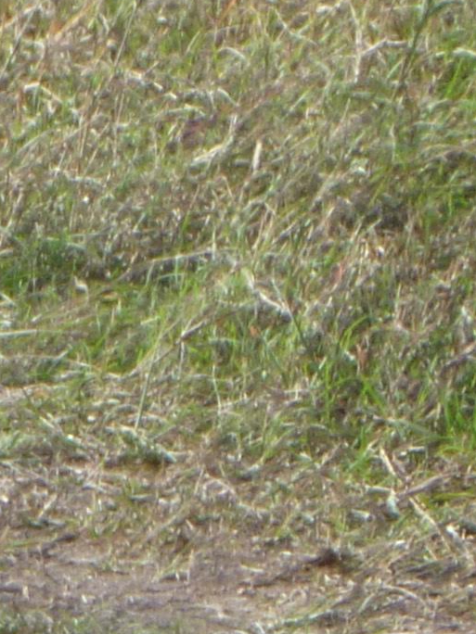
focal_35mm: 1414
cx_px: -625
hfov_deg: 1.1
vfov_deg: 1.4
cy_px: 412
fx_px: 25925
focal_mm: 40
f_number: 5.9
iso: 80
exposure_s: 1/160
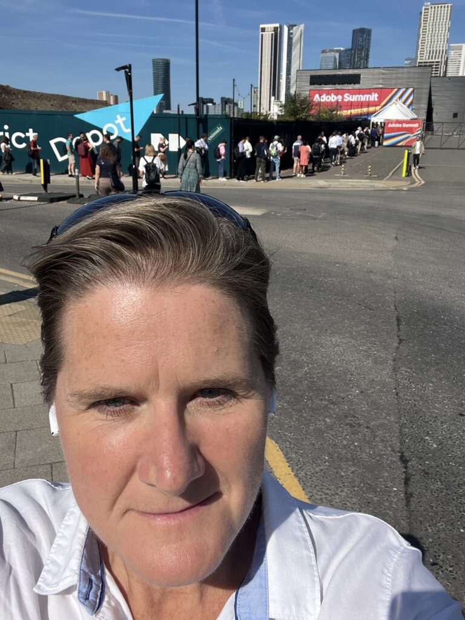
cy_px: 310
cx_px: 232
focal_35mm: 30
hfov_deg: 46.8
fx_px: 537
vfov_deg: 60.0
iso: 32
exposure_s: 1/1996
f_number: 2.2
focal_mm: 2.71
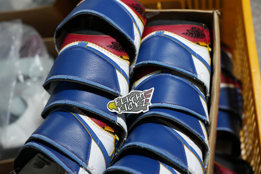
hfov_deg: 45.4
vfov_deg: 31.2
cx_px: 130
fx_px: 312
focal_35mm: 43
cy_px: 87
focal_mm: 43
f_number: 2.8
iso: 640
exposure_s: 1/125
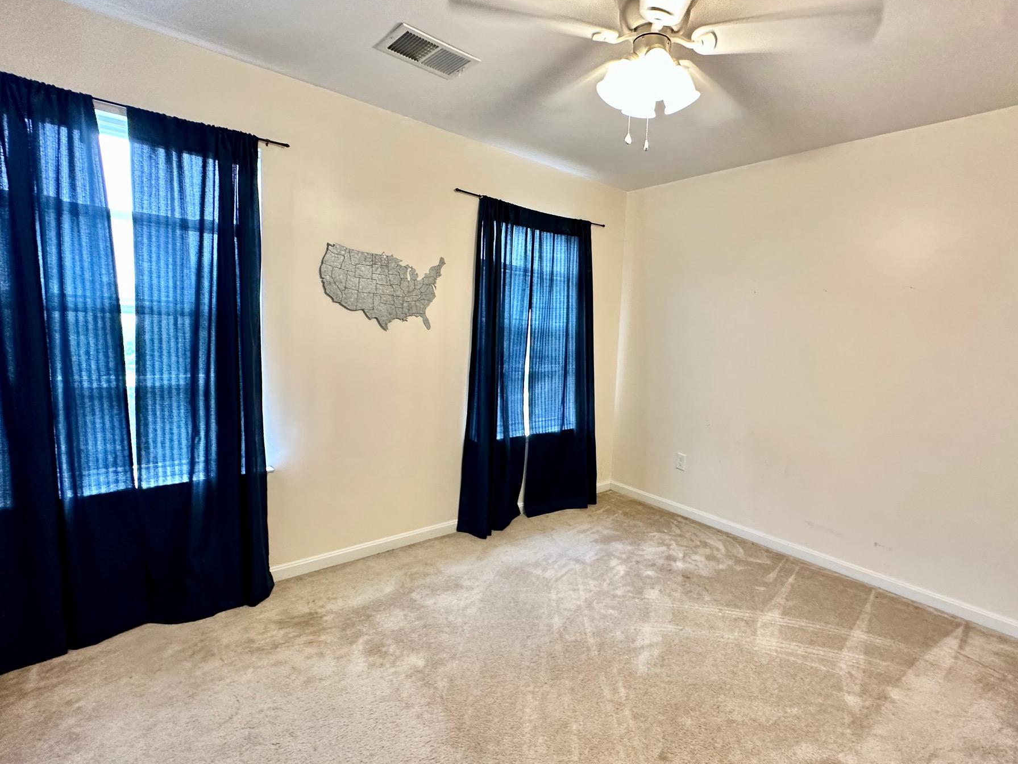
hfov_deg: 94.1
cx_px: 564
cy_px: 410
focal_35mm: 16
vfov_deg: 78.0
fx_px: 471
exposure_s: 1/60
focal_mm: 2.22
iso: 200
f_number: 2.2
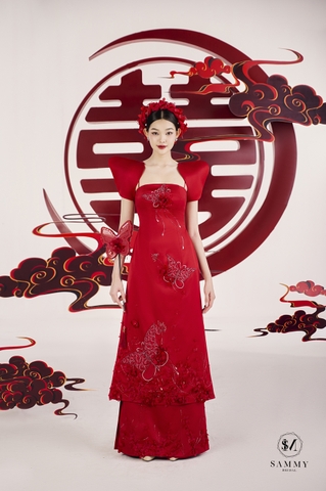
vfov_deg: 28.9
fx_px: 953
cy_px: 246
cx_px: 163
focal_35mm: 70
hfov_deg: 19.4
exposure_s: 1/160
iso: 160
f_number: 4
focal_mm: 70
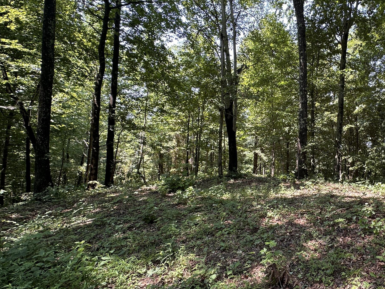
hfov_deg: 66.3
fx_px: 256
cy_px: 139
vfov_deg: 58.9
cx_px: 314
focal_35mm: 23
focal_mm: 2.22
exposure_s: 1/99
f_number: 2.2
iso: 50
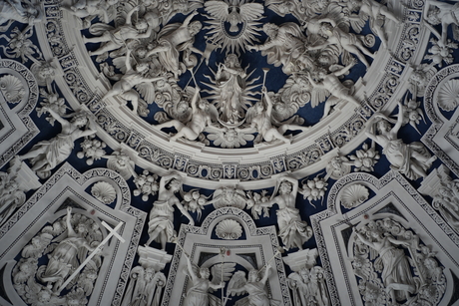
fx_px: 701
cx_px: 230
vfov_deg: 24.6
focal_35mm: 55
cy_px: 153
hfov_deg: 36.2
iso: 200
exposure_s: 1/60
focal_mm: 55
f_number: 1.8
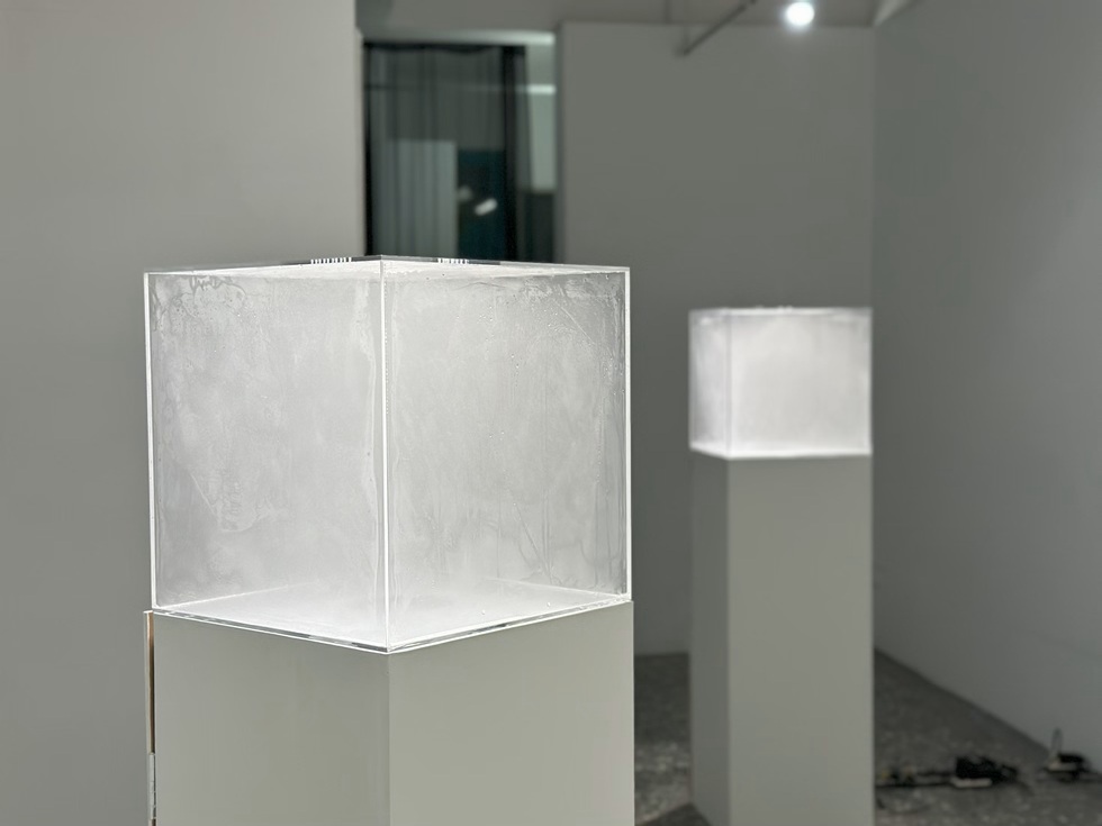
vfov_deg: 30.3
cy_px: 413
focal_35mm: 48
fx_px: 1528
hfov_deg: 39.7
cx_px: 551
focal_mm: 6.86
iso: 160
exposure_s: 1/120
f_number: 1.78
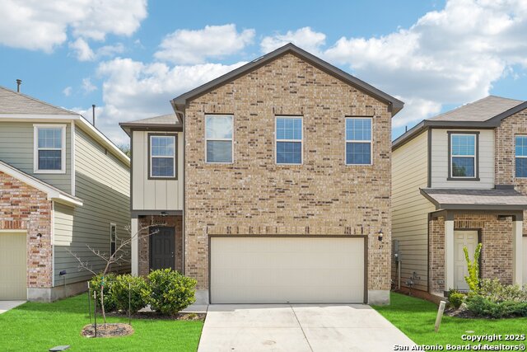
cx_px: 264
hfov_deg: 56.5
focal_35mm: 34
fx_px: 490
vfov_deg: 39.4
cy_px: 176
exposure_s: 1/160
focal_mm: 33.5
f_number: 8
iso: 100
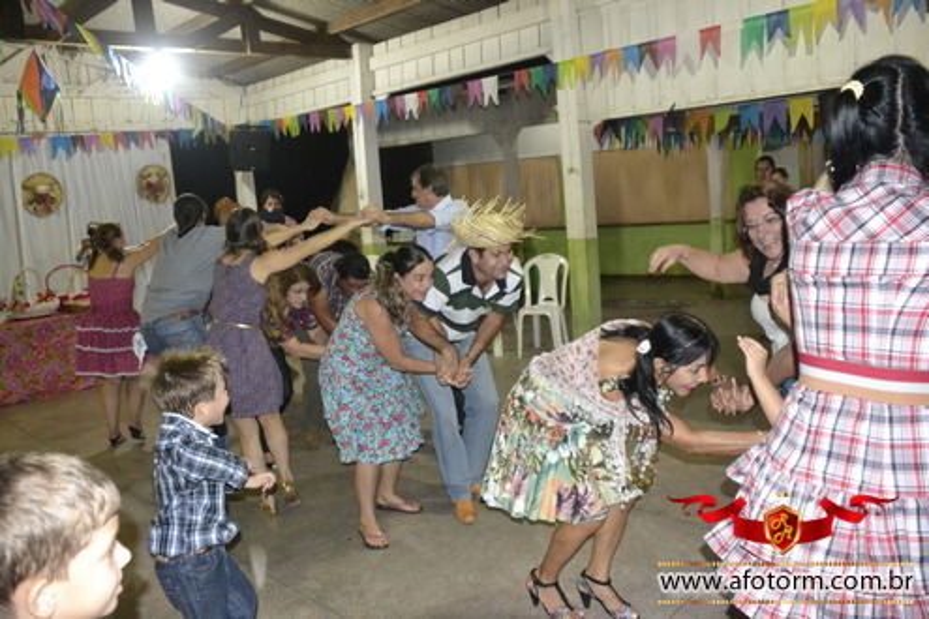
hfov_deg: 61.9
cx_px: 464
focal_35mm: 30
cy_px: 310
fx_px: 774
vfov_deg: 43.6
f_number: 3.5
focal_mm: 20
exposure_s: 1/60
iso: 3200
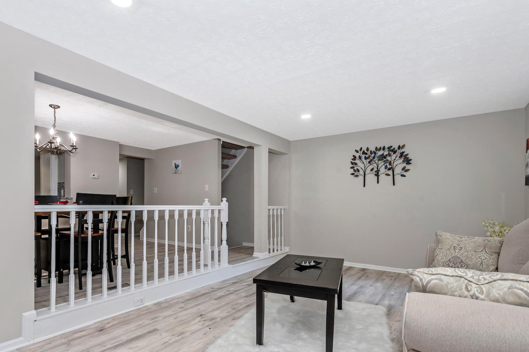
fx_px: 279
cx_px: 227
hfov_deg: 86.4
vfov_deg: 64.1
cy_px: 207
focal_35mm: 19
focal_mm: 14
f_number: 8
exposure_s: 1/30
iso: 320
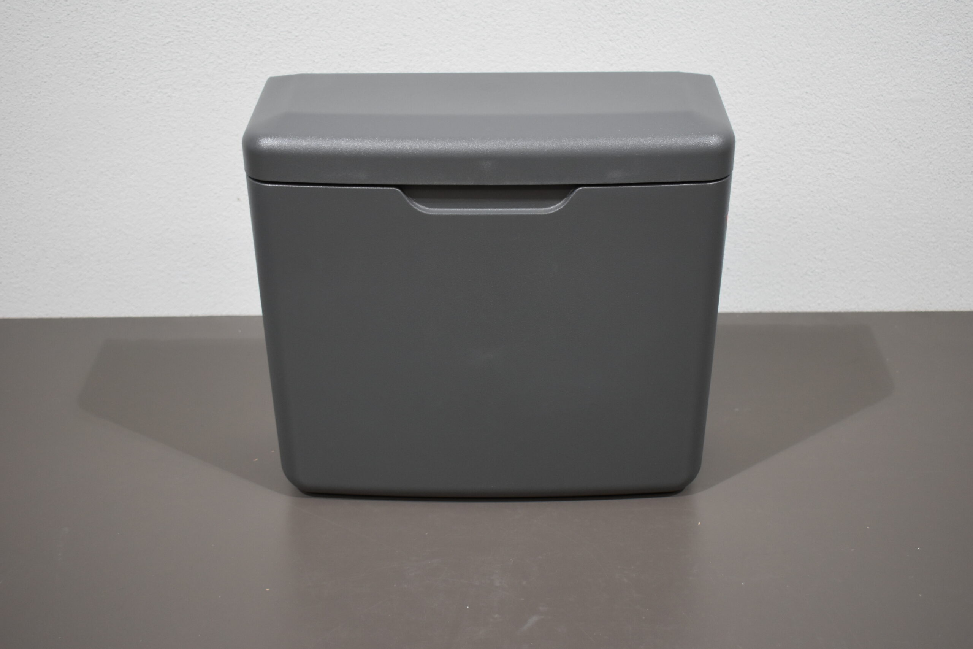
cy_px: 324
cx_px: 486
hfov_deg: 43.6
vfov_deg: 29.9
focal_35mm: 45
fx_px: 1216
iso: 800
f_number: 4.2
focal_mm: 30
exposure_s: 1/125
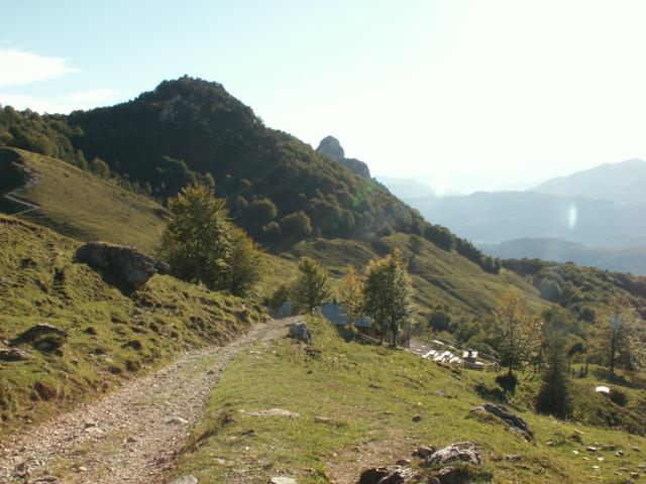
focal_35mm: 35
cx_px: 323
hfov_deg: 52.6
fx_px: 653
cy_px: 242
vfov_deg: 40.7
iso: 50
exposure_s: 1/80
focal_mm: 5.86
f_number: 8
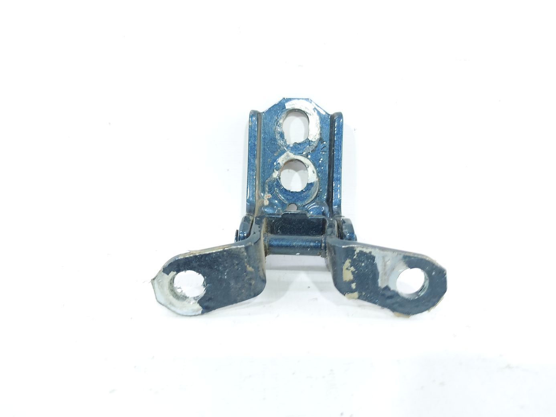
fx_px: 385
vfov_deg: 56.8
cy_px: 208
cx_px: 278
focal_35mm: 24
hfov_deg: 71.6
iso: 160
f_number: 1.8
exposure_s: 1/50
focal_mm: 5.23
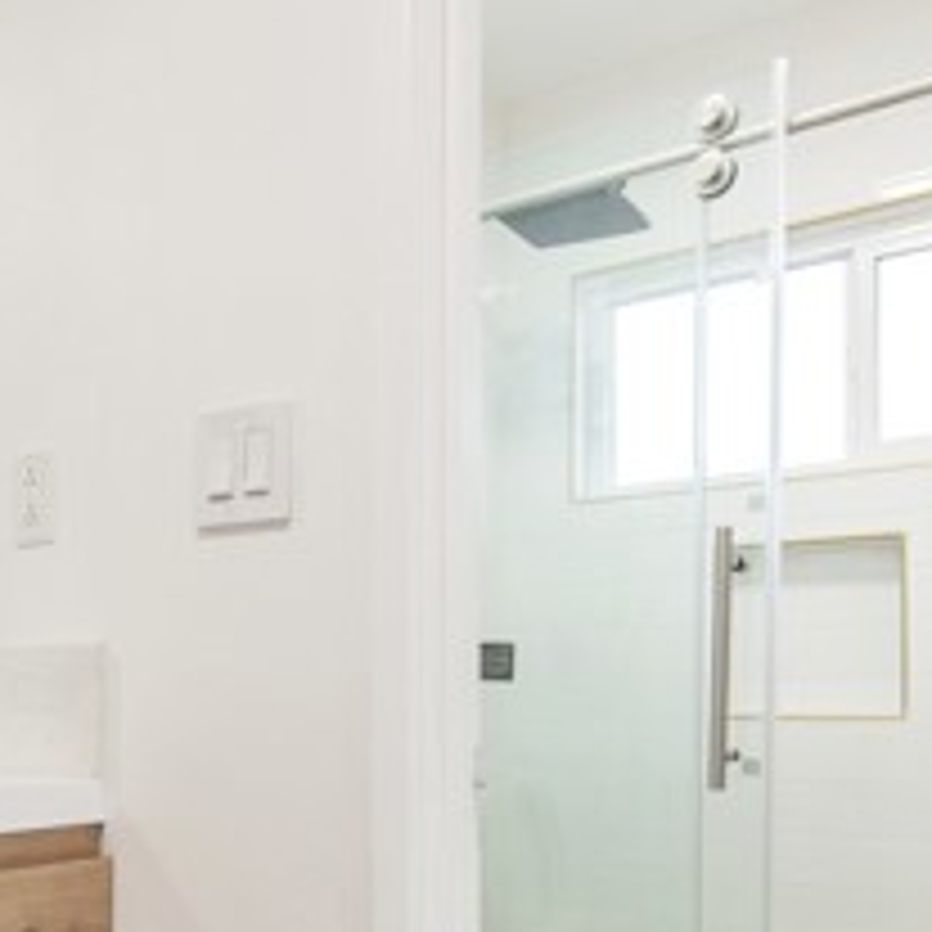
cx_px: 126
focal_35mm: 42
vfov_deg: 39.0
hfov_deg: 37.8
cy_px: 696
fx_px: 1279
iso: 400
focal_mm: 16
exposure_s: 1/100
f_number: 5
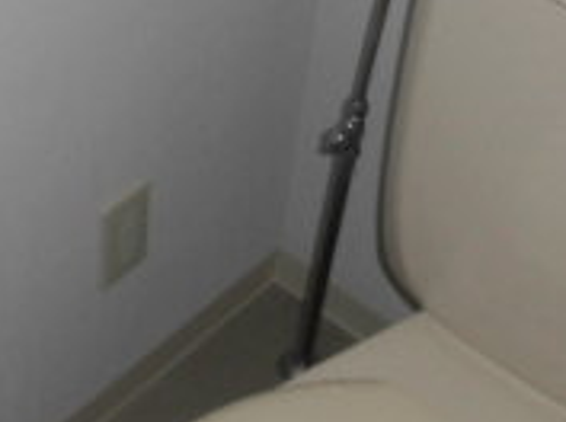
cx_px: 224
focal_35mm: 87
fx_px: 1420
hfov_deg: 22.5
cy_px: 227
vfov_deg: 16.9
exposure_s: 1/15
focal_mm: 4.3
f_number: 3.1
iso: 100
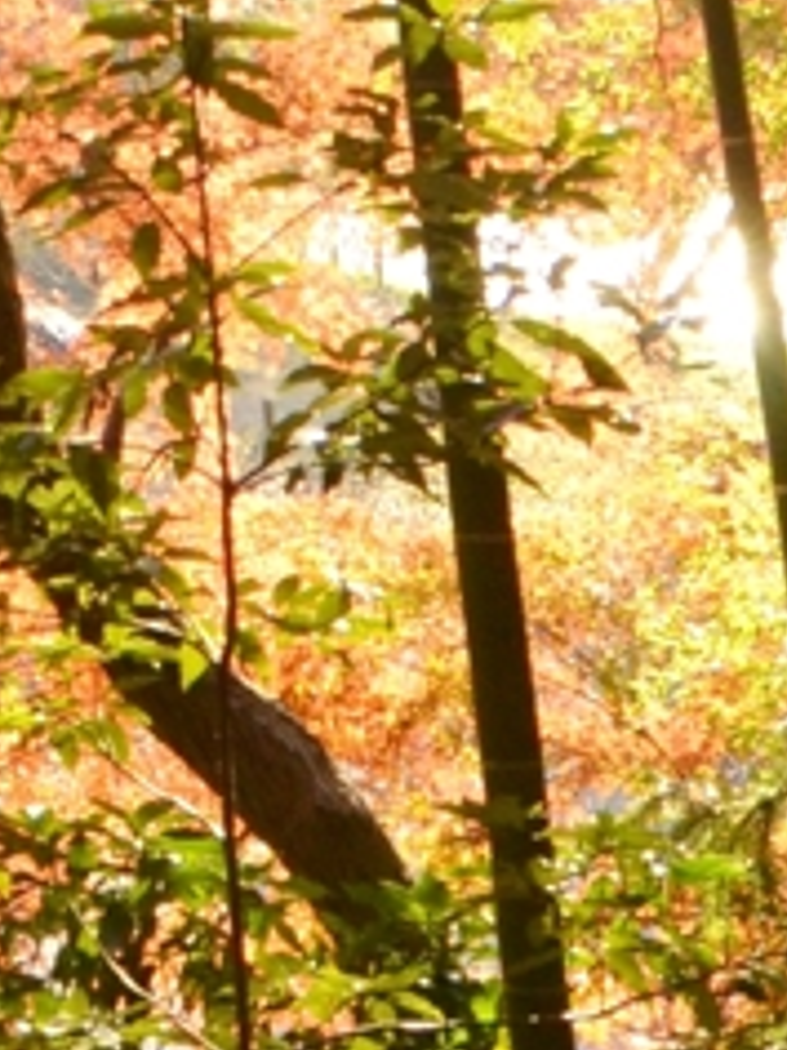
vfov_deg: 14.1
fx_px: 3425
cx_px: -596
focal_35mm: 113
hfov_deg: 12.1
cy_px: -1175
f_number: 8
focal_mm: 12
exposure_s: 1/160
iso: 1000
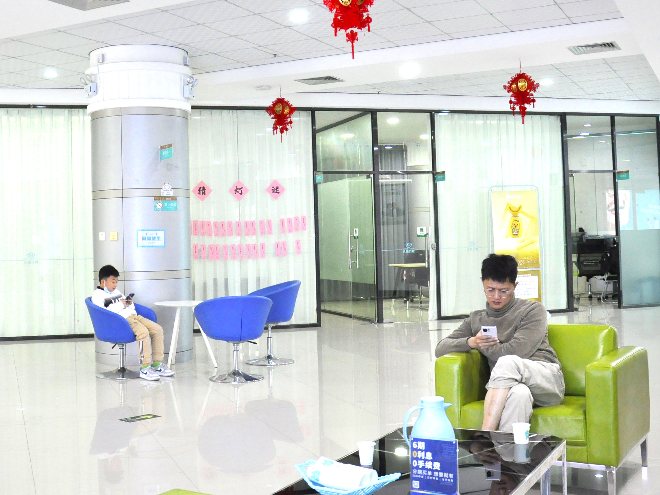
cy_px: 190
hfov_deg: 40.7
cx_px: 215
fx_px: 877
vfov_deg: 31.4
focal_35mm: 46
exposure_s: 1/125
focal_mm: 18
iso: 1250
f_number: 3.5
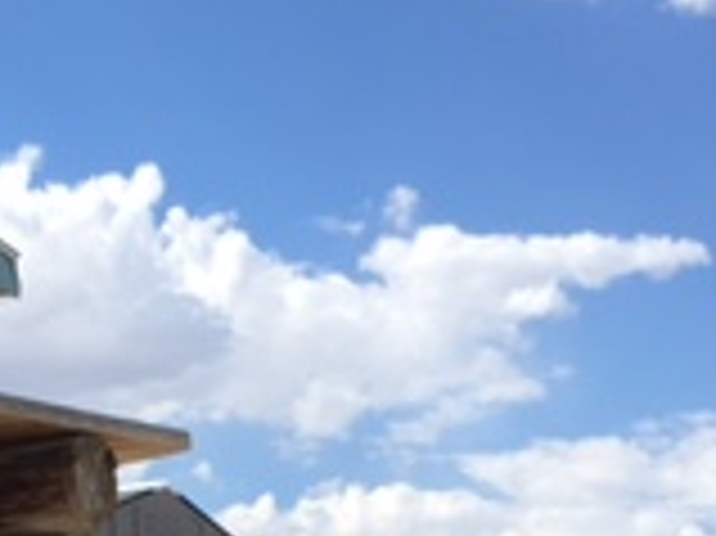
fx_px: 2418
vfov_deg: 12.0
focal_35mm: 117
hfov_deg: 16.7
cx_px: 162
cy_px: 829
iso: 25
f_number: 2.2
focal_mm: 4.15
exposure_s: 1/1304
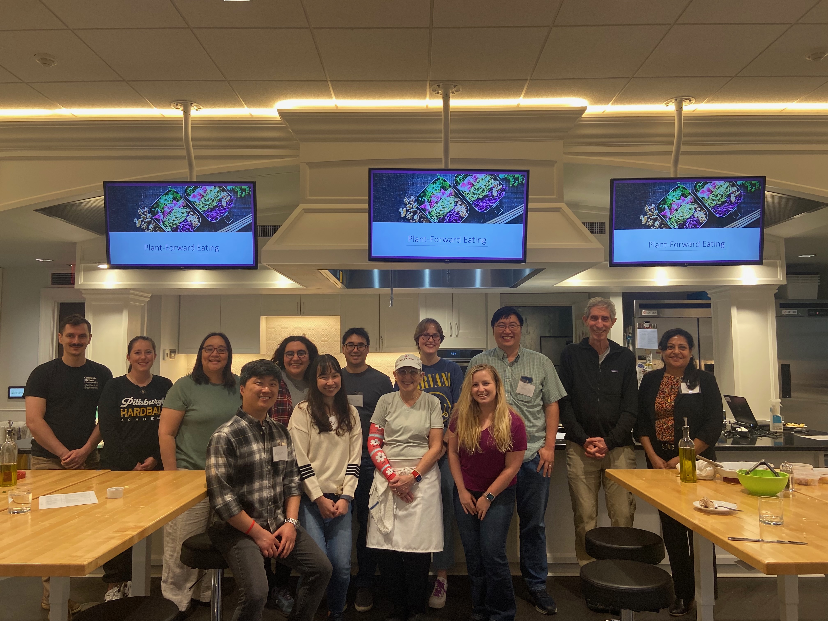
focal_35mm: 26
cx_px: 414
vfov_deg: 53.1
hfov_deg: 67.3
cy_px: 310
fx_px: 622
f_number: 1.8
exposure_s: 1/100
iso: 125
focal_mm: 4.25
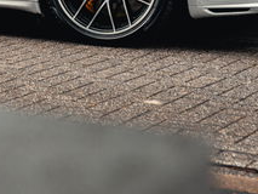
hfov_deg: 12.9
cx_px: -130
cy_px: -82
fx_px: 1084
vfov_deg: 10.0
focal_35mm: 145
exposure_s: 1/160
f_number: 2.8
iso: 320
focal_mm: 31.5
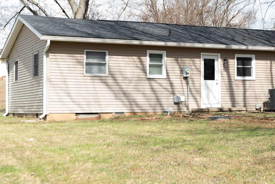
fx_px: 573
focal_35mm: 75
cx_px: 199
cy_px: 74
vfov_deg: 18.2
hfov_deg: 26.7
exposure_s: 1/250
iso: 125
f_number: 5.6
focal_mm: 35
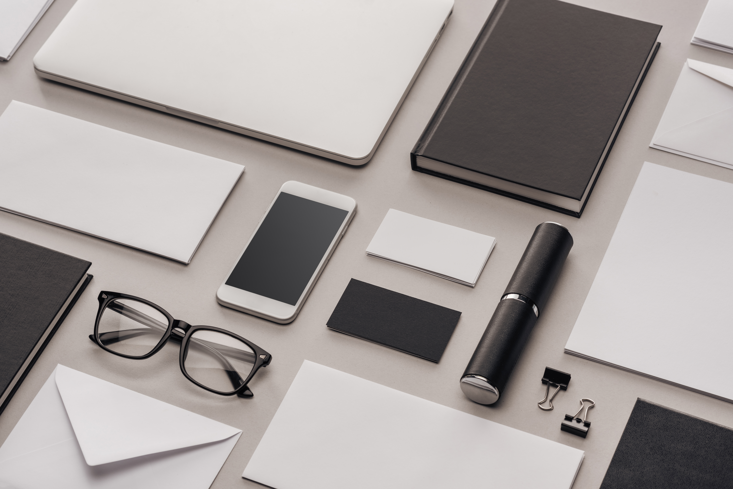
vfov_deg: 16.1
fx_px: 1731
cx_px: 366
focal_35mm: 85
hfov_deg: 23.9
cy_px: 244
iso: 125
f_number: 9
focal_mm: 85
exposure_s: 1/160
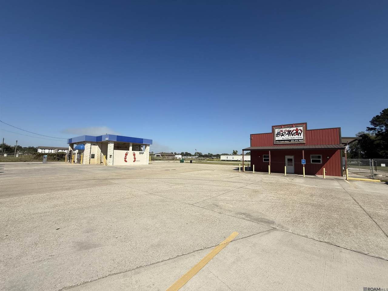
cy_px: 146
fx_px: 157
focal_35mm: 14
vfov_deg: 85.7
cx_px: 194
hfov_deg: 102.1
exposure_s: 1/3289
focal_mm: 2.22
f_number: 2.2
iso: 50
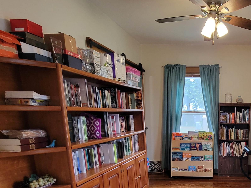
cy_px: 144
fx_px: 181
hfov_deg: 60.8
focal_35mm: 25
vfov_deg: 52.2
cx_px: 217
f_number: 2.2
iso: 160
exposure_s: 1/60
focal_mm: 2.2
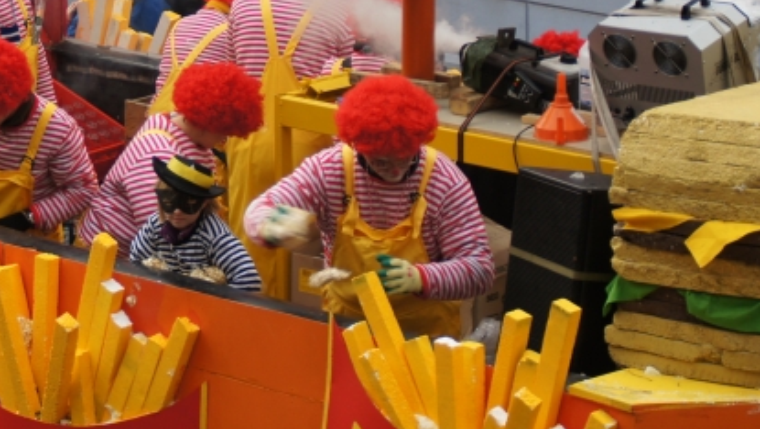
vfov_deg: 7.1
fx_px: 3428
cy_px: -59
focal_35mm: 170
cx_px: 115
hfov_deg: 12.6
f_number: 4.5
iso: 200
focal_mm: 50
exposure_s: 1/80
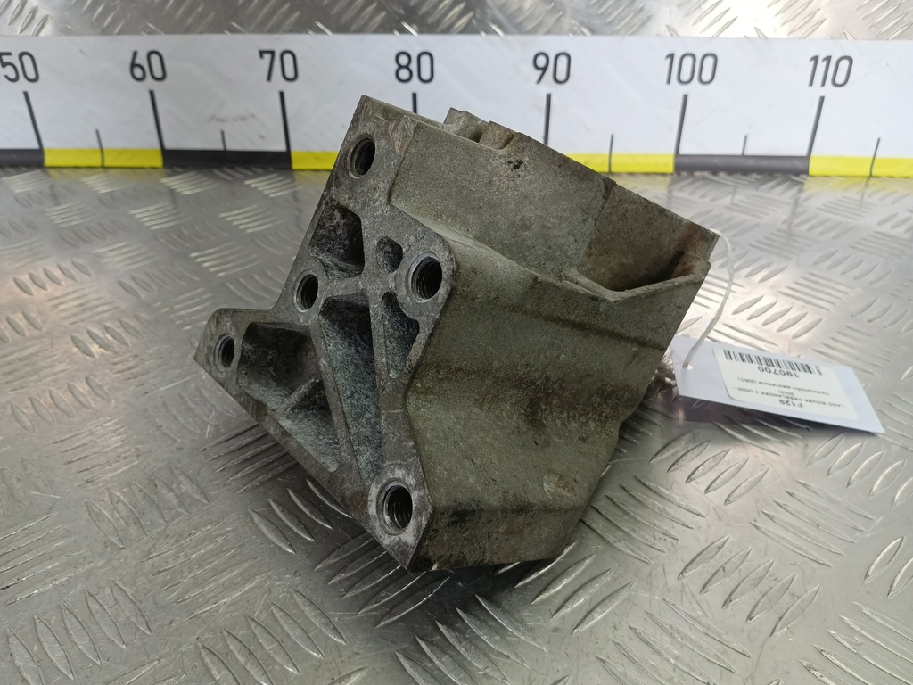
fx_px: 712
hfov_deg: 65.3
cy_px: 342
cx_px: 456
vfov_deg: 51.4
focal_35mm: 27
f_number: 1.6
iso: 140
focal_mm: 4.11
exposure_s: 1/100
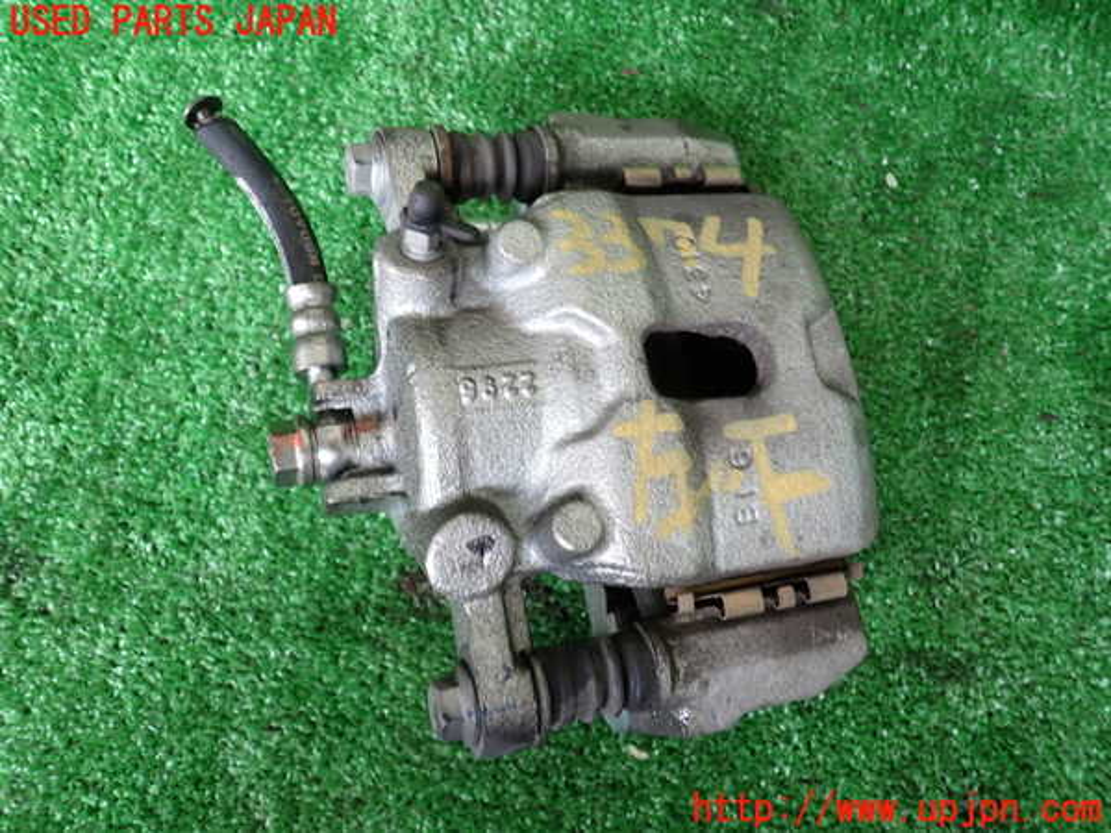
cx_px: 556
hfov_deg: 60.0
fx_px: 963
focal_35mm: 30
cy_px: 416
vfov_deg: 46.8
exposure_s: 1/30
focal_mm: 5.4
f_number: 2.3
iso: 200
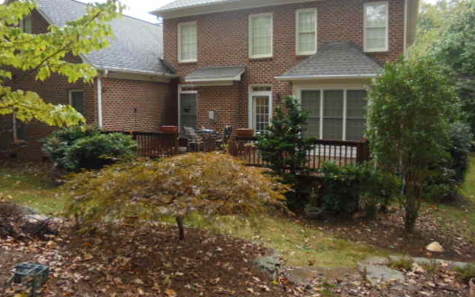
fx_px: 363
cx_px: 239
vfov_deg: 44.5
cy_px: 128
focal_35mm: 28
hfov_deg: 66.5
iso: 160
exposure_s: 1/50
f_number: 3.5
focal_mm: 4.6
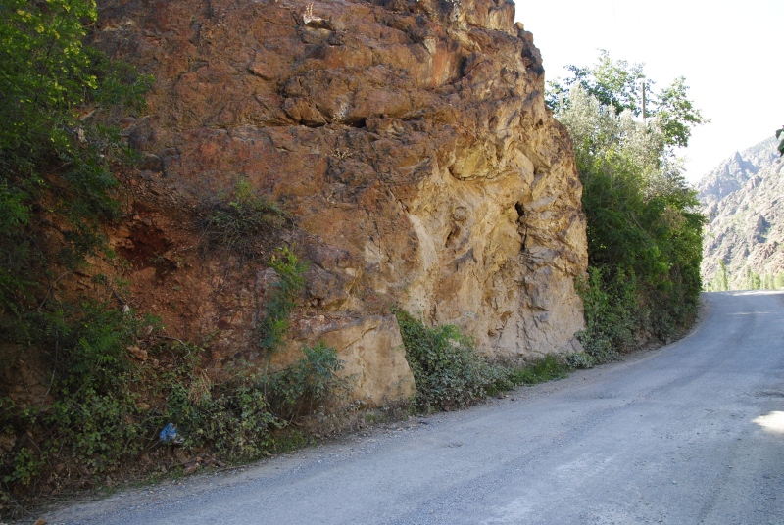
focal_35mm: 27
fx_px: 589
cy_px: 262
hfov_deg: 67.3
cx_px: 392
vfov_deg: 48.1
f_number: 6.3
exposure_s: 1/125
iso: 400
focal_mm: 18
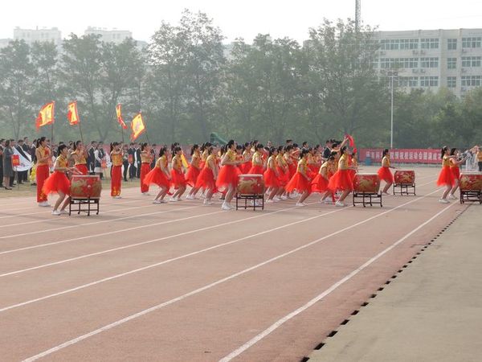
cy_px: 181
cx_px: 241
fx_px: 1184
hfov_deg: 23.0
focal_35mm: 85
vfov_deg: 17.4
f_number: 5.6
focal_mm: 18.2
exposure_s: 1/160
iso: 80
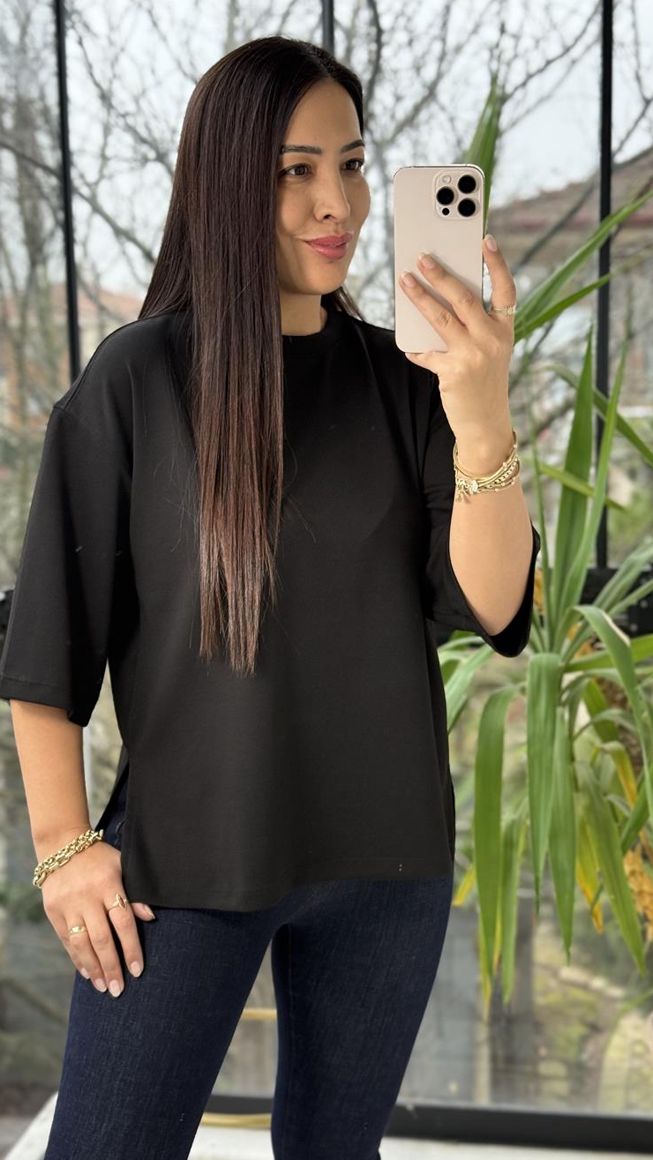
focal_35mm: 53
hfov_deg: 22.6
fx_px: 1631
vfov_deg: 39.2
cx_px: 330
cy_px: 582
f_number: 1.78
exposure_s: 1/121
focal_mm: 6.76
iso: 80
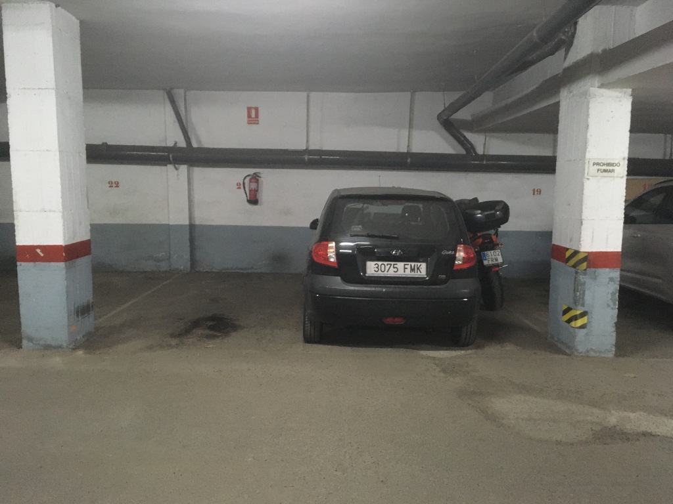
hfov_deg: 61.7
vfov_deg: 48.2
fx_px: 564
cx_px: 336
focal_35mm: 29
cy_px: 252
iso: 400
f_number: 2.2
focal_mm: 4.15
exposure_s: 1/17
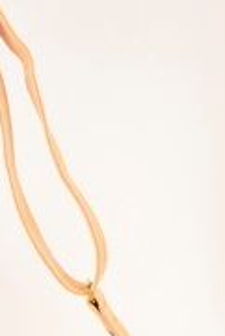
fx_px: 789
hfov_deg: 15.4
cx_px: -72
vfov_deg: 23.3
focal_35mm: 84
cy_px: 316
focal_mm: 21
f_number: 10
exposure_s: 1/160
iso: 3200
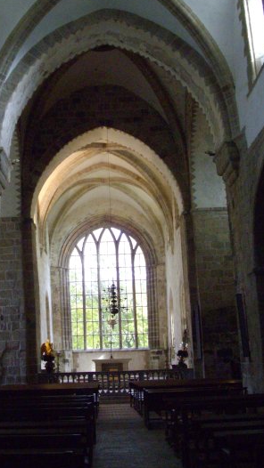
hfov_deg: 25.9
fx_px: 572
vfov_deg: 44.5
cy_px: 211
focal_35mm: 46
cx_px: 92
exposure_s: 1/40
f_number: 2.8
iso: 400
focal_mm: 6.2
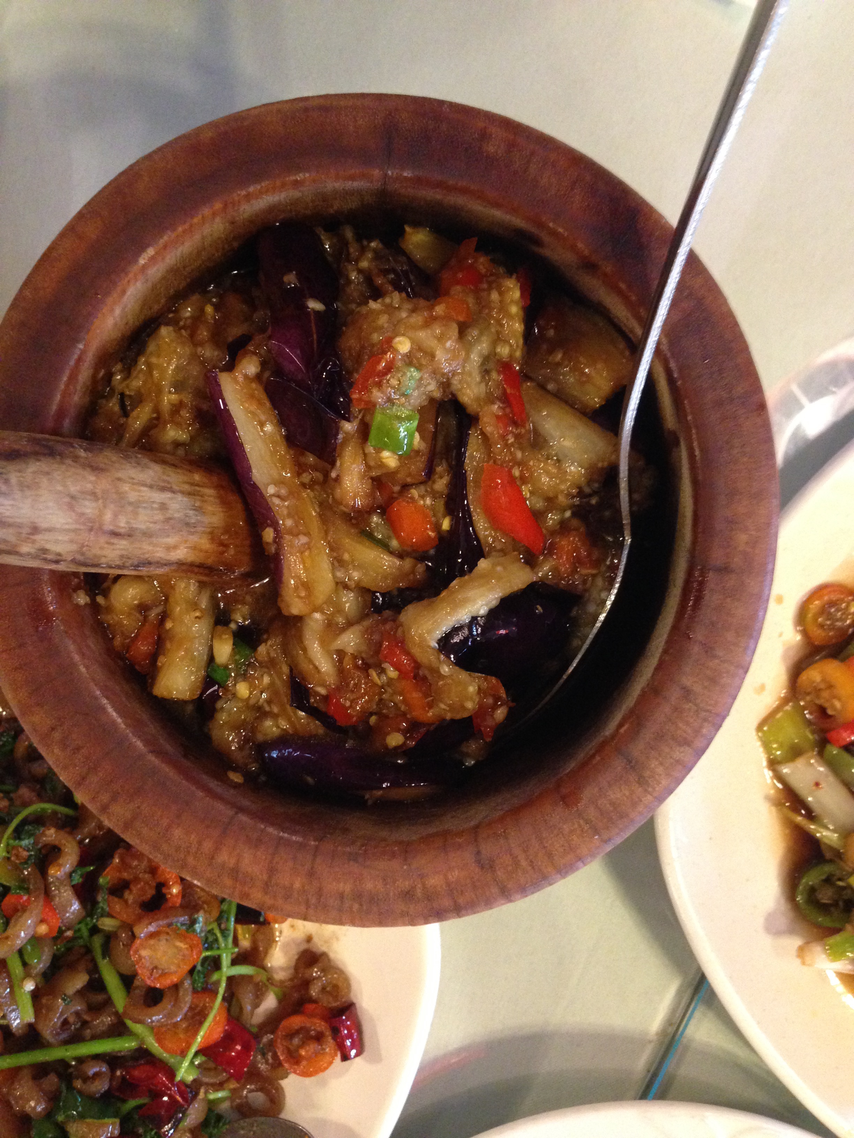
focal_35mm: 33
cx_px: 427
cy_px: 569
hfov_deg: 42.9
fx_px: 1086
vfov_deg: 55.4
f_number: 2.4
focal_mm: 4.12
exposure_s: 1/20
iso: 400
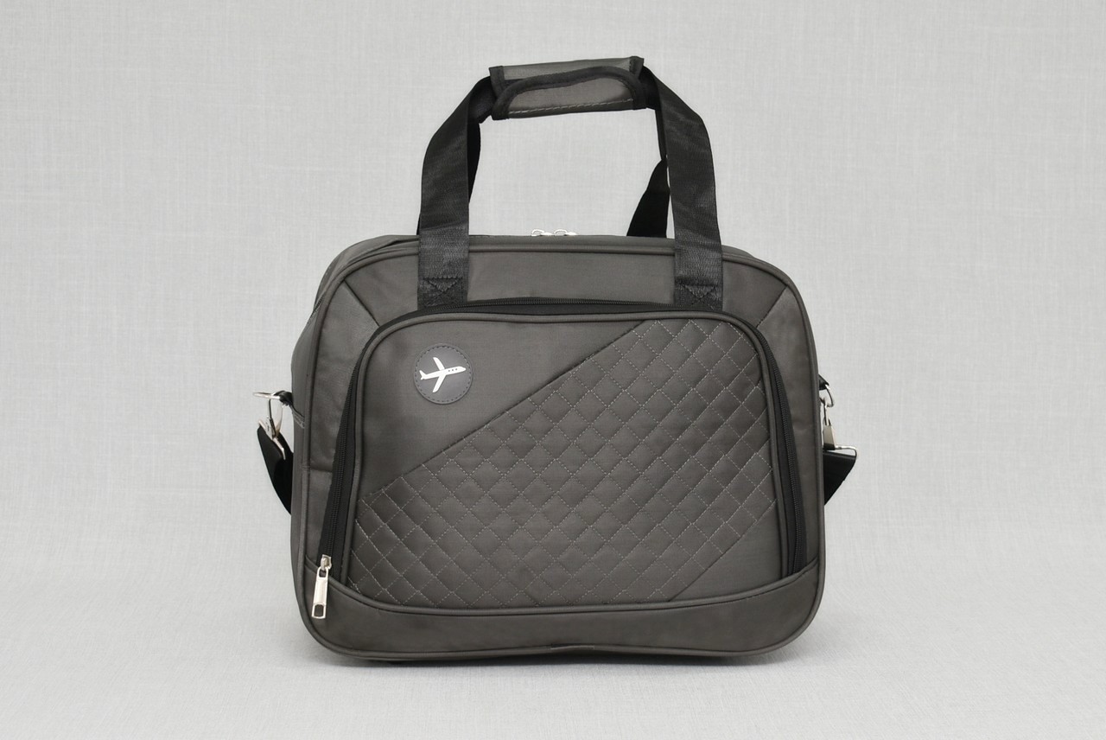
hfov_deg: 31.9
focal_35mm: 63
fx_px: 1937
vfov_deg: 21.6
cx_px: 553
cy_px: 370
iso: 100
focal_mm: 42
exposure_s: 1/60
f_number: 5.6
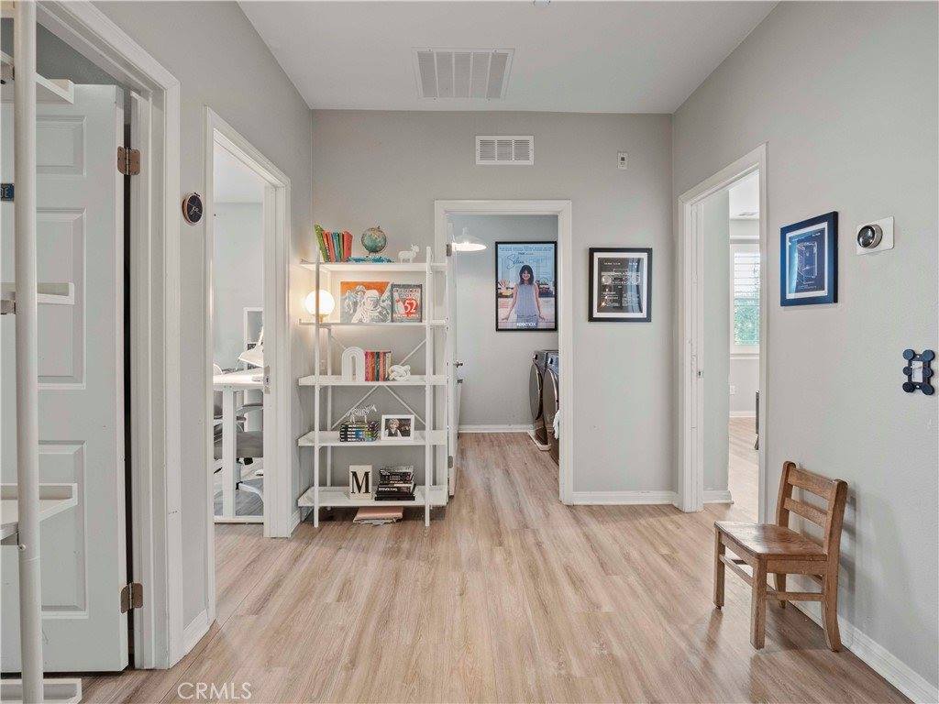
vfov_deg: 78.1
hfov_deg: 94.5
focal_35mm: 16
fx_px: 434
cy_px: 352
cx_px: 470
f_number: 7.1
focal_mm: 8
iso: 320
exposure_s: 1.6
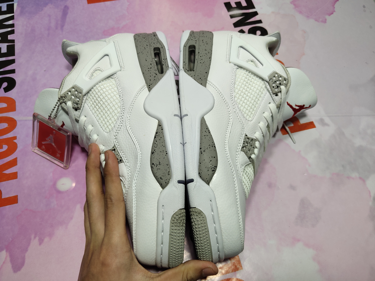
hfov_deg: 60.0
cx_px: 188
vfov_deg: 46.8
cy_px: 140
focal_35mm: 30
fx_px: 325
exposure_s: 1/100
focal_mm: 4.35
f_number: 1.79
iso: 54
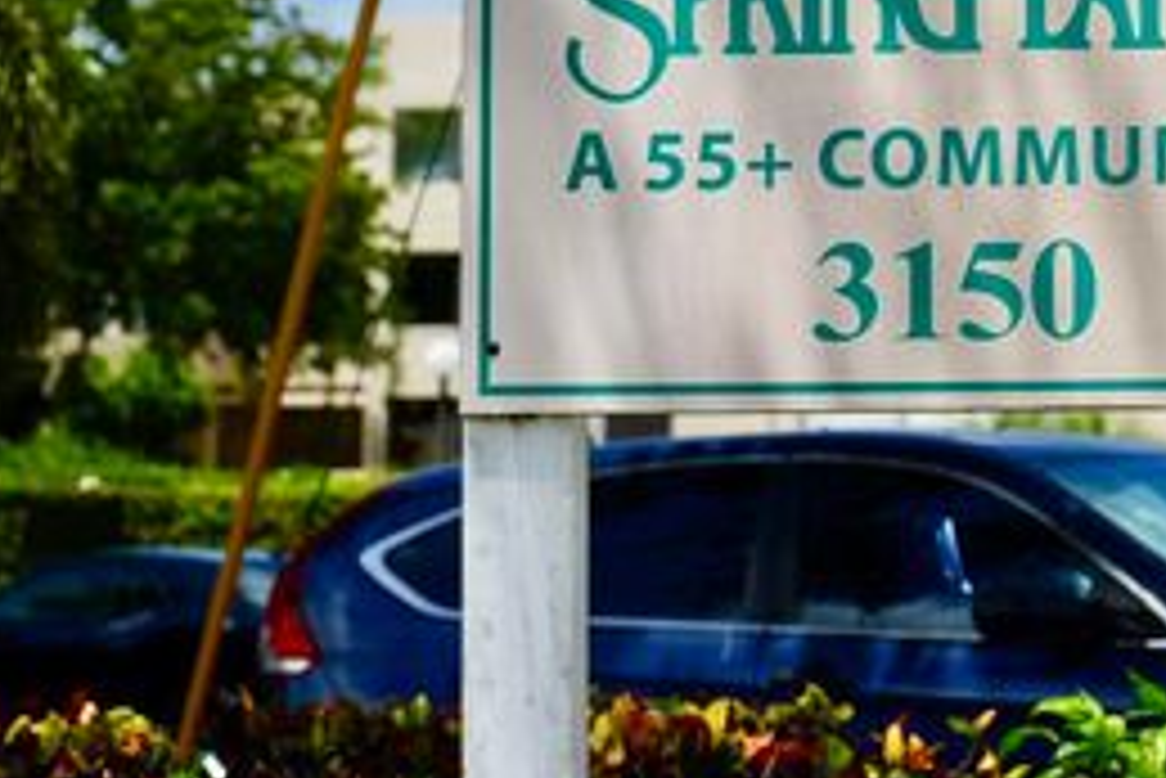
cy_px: 171
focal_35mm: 133
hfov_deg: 15.2
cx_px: 1089
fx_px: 4310
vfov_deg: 10.3
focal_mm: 69
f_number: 5.6
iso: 100
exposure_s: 1/640
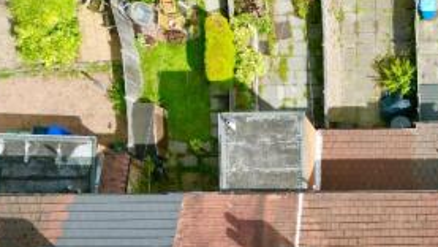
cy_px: 253
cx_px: 417
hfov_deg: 35.0
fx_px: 639
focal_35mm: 55
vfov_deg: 21.0
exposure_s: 1/1500
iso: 120
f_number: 1.7
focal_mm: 6.72
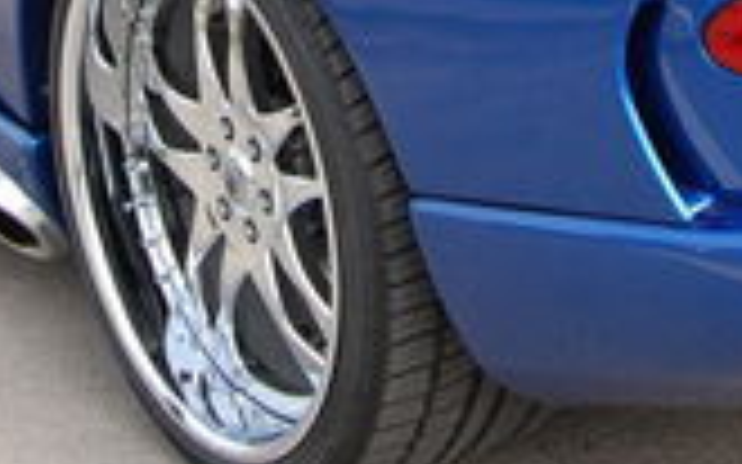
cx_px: 445
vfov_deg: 8.2
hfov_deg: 13.6
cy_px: -378
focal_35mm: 154
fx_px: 3113
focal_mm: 26
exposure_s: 1/200
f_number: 7.1
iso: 200
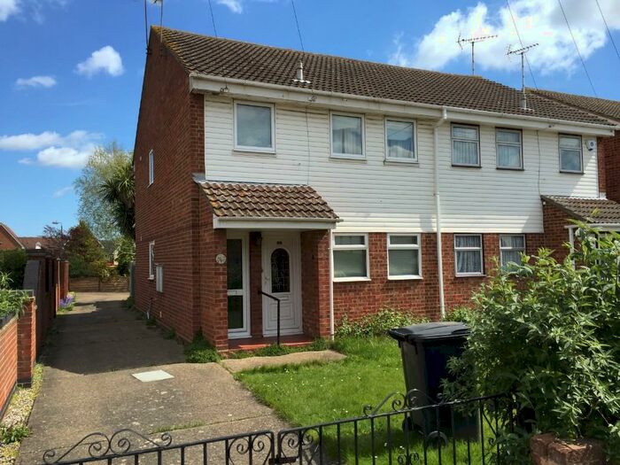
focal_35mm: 29
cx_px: 310
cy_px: 232
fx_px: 519
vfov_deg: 48.2
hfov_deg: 61.7
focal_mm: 4.15
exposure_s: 1/1721
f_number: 2.2
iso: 32
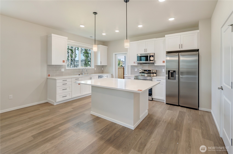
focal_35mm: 15
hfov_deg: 100.5
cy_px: 77
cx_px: 116
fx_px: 97
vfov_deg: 77.1
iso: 160
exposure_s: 1/20
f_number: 7.1
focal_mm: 10
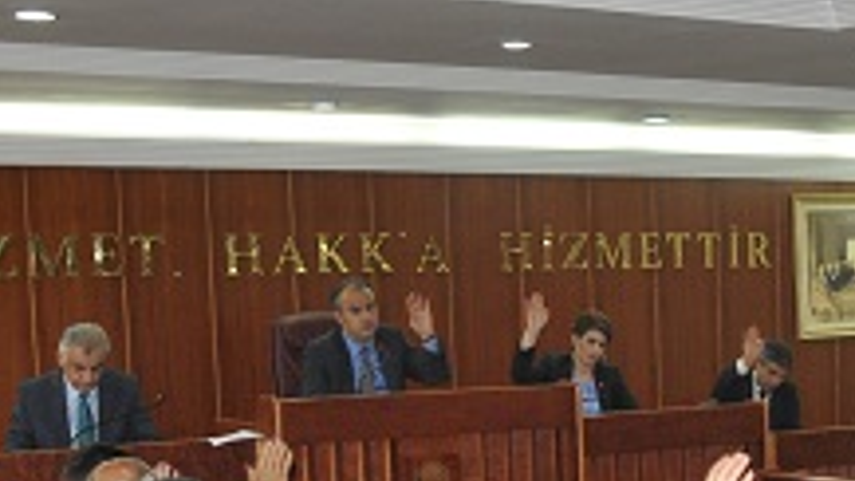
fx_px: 1904
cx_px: 1076
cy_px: 509
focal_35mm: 84
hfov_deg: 22.9
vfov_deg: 14.1
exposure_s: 1/60
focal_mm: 18
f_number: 3.5
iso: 800
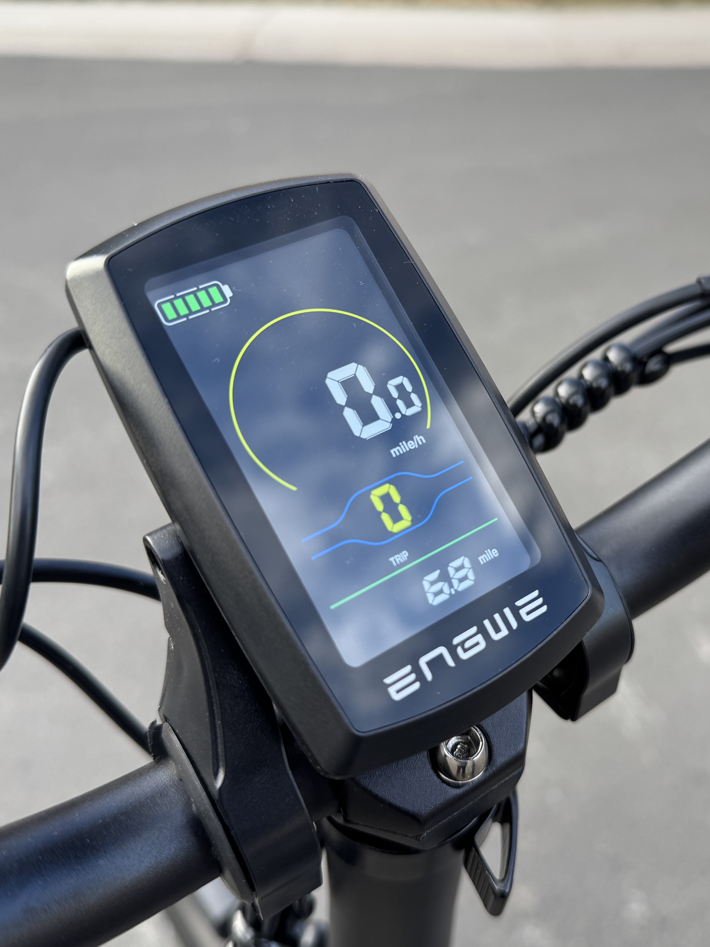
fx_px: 902
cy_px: 484
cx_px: 447
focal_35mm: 33
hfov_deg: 42.6
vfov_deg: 55.3
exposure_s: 1/233
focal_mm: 6.76
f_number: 1.78
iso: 64
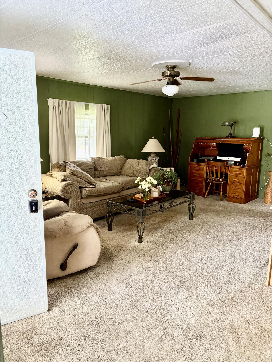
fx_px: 272
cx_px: 136
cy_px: 181
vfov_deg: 67.3
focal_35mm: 26
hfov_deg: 53.1
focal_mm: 5.96
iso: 320
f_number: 1.6
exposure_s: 1/60
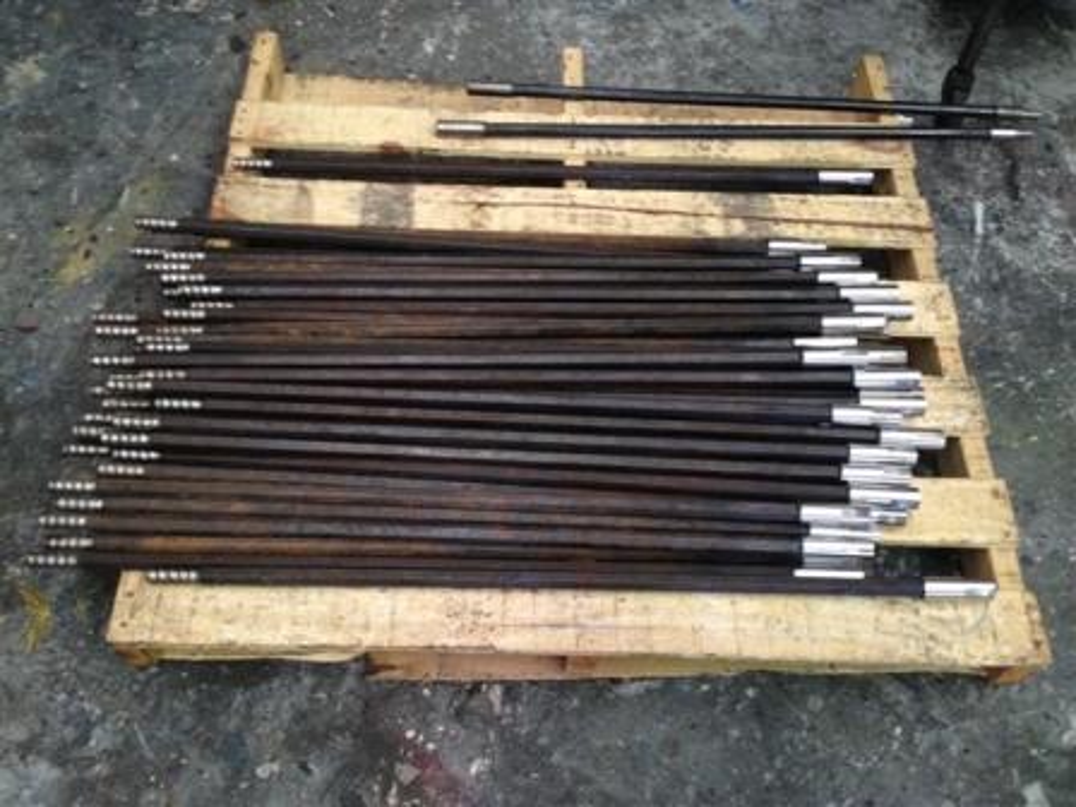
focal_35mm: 35
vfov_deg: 40.7
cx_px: 538
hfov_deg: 52.6
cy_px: 404
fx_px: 1088
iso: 125
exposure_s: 1/20
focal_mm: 4.28
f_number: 2.4
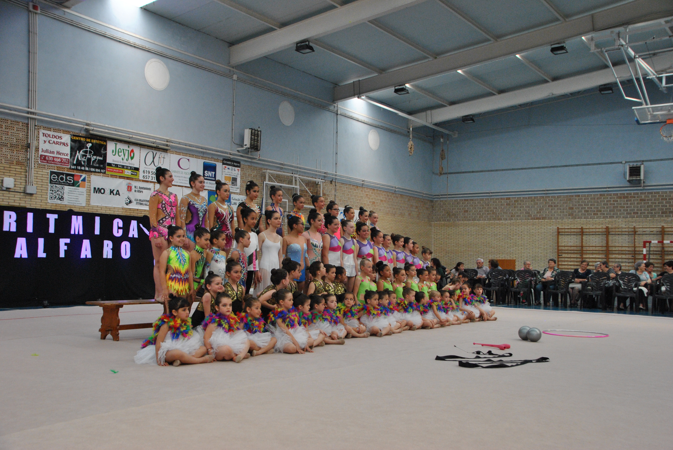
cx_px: 336
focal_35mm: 38
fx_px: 702
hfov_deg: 51.2
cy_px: 225
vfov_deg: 35.6
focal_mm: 25
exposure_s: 1/125
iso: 800
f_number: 5.6
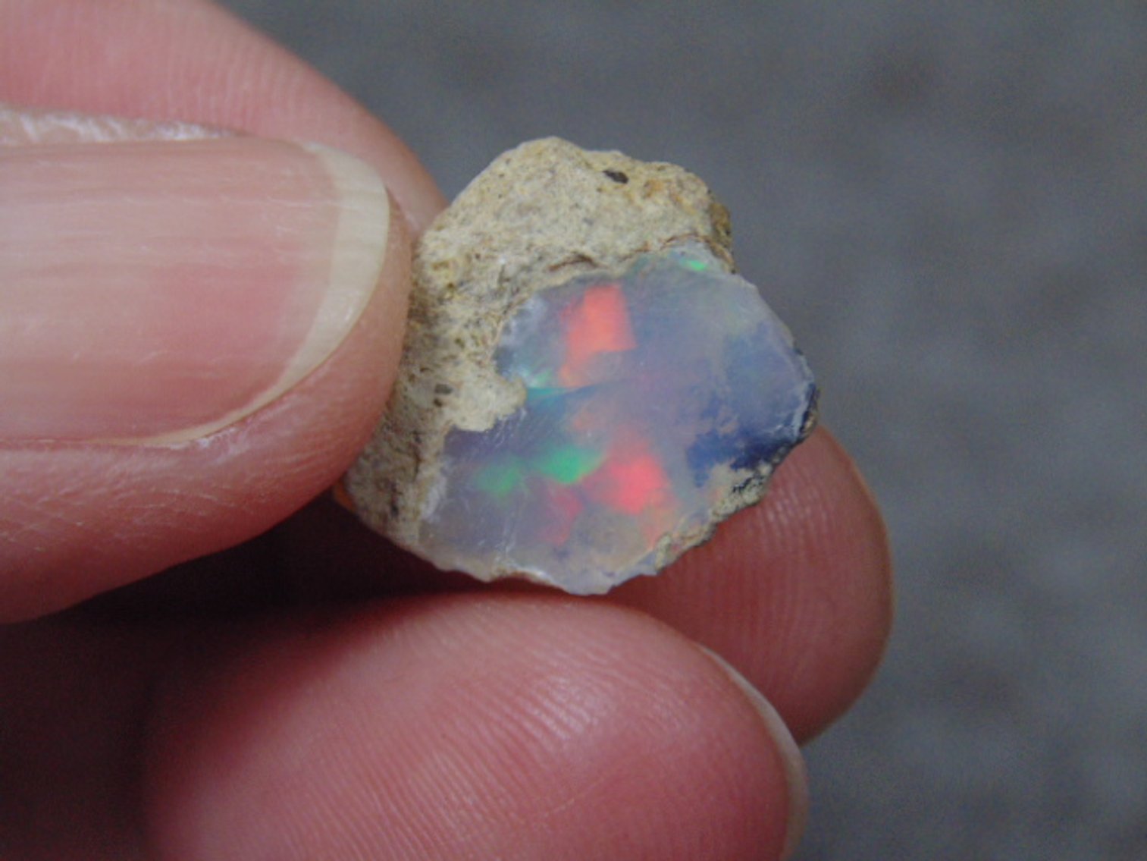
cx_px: 574
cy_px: 430
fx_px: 3943
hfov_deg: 16.5
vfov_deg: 12.5
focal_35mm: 119
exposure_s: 1/30
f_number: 4.8
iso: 250
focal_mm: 21.3
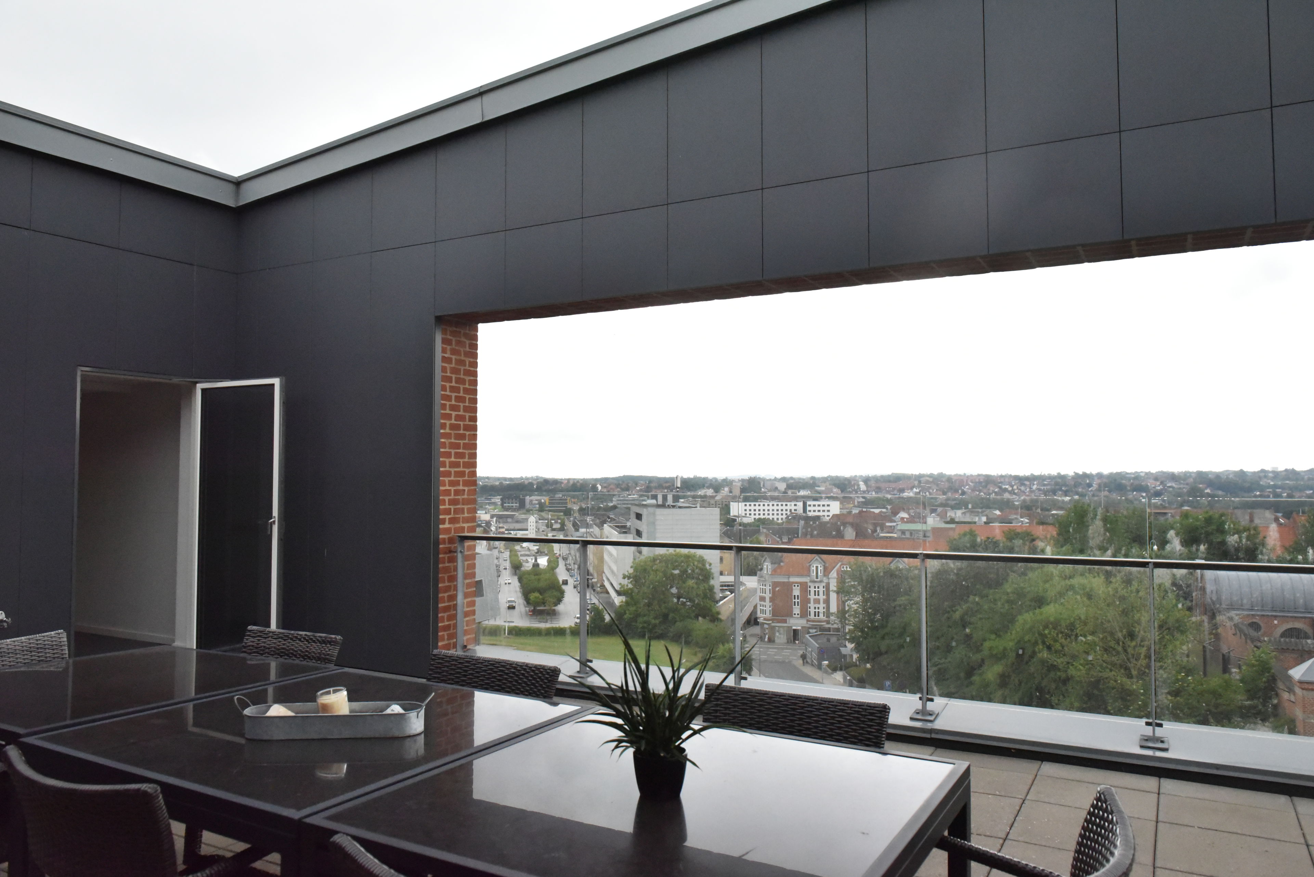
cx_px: 657
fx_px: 949
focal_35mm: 26
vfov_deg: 49.6
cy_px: 438
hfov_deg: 69.4
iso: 12800
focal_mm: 26
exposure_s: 1/4000
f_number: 7.1
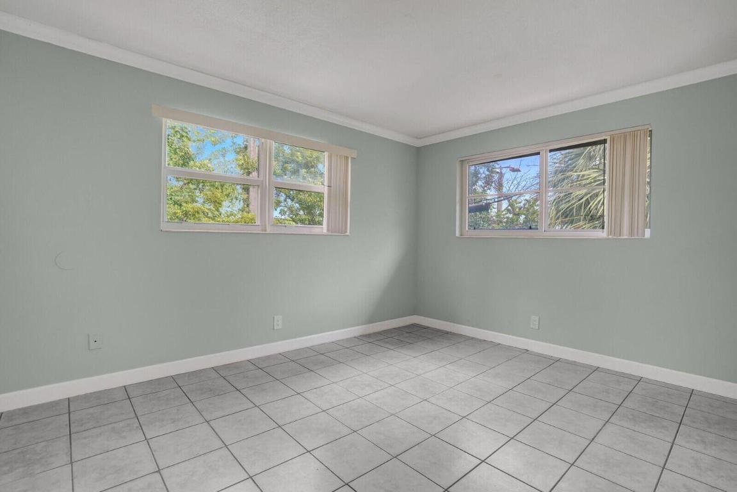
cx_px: 368
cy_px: 246
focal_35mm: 16
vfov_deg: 73.8
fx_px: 328
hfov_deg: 96.7
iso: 800
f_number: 6.3
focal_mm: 16
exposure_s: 1/80
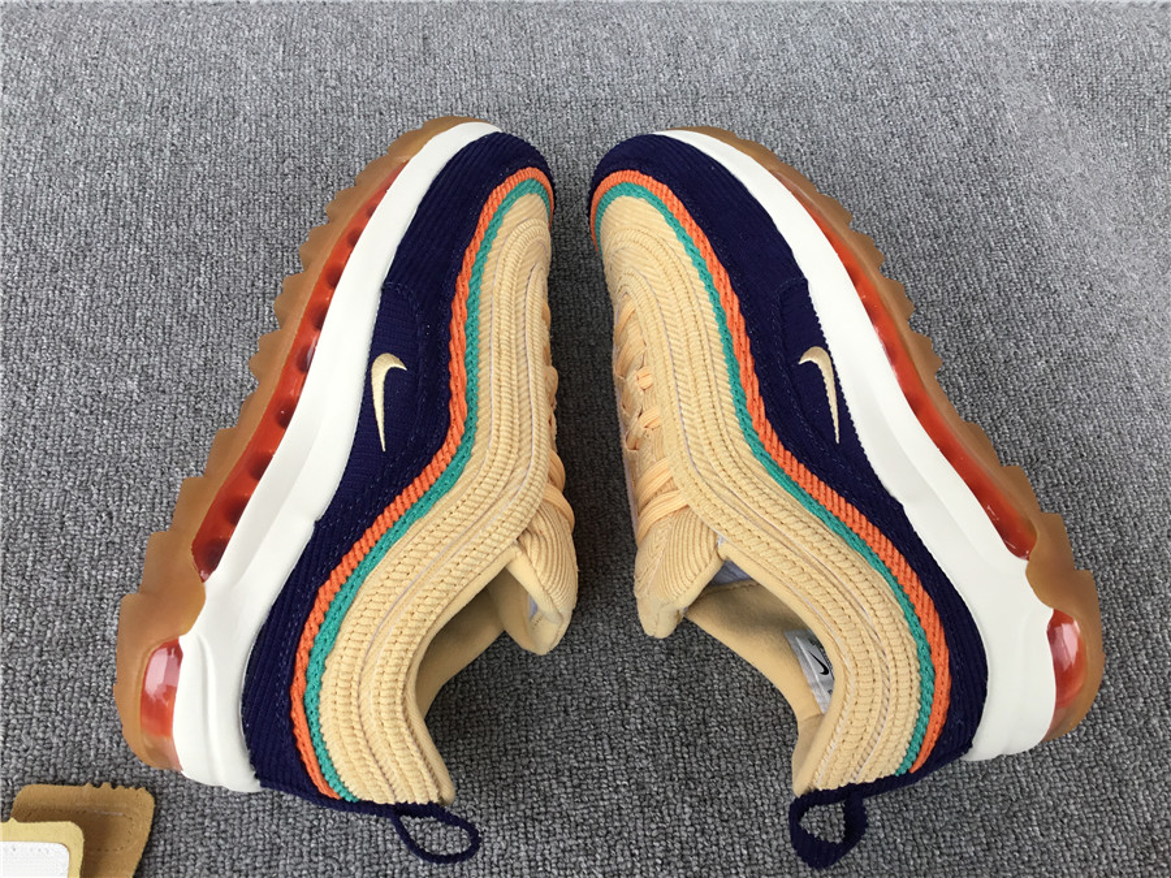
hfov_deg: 58.4
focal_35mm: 31
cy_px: 439
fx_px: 1049
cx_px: 586
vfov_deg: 45.4
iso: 32
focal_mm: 3.3
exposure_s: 1/100
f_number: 2.4
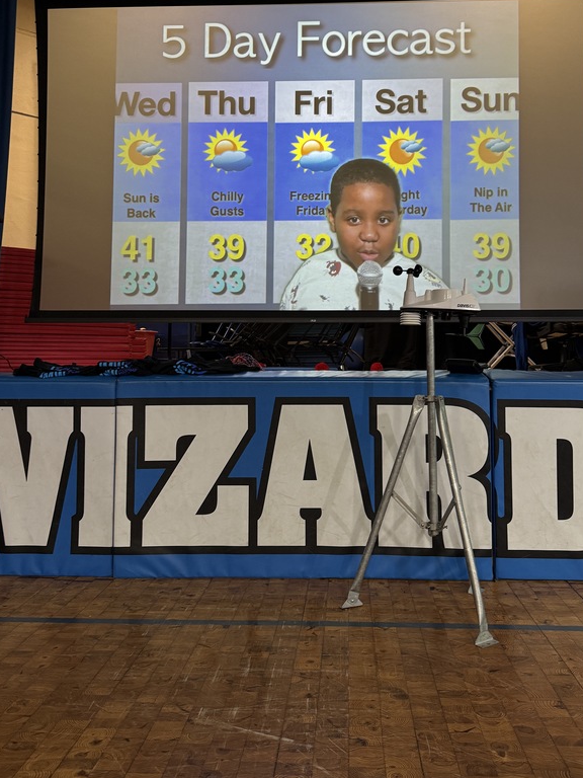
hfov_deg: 44.1
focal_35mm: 32
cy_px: 317
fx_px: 719
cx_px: 320
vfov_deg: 56.4
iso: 200
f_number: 1.78
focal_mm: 6.76
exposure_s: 1/60
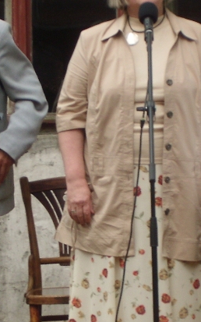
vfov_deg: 12.8
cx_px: 53
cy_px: 179
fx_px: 1438
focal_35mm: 164
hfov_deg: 8.0
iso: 50
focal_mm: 13.39
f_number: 4.3
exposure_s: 1/61
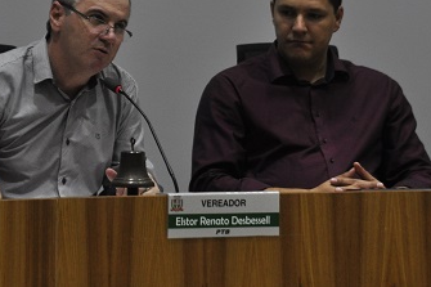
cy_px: 66
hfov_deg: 6.4
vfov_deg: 4.3
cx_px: 187
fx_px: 3853
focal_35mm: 322
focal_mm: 120
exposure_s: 1/160
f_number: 5.6
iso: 800
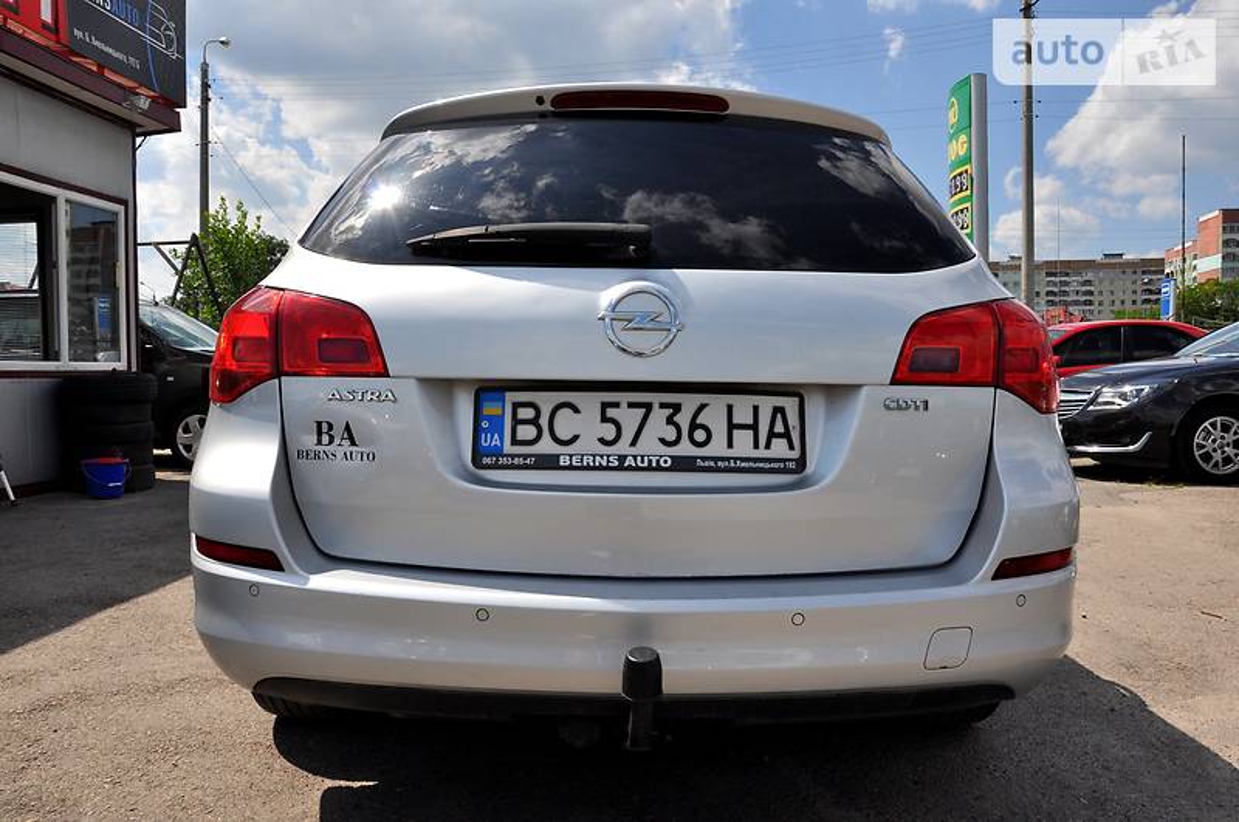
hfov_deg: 67.5
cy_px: 411
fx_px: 928
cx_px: 620
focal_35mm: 27
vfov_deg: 47.8
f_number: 14
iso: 500
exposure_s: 1/800
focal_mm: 18
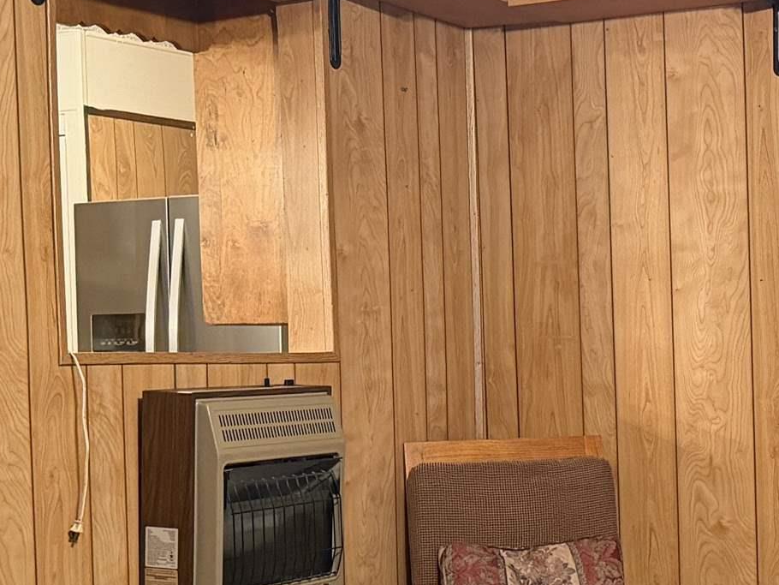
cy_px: 397
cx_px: 794
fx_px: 1823
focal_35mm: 81
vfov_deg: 18.2
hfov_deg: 23.1
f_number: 1.78
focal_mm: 6.76
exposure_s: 1/60
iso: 800
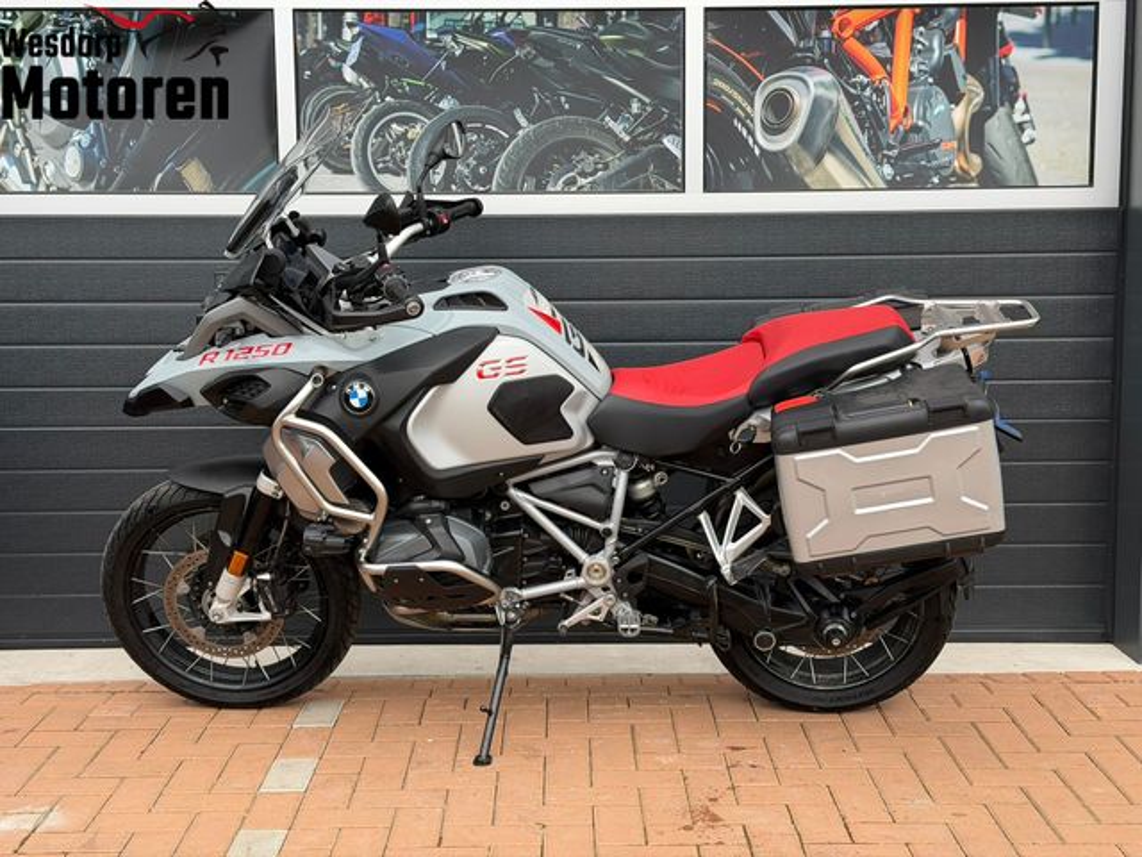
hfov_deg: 39.7
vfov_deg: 30.3
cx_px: 571
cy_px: 428
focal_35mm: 48
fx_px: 1584
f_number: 1.78
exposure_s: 1/837
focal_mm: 6.76
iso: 64
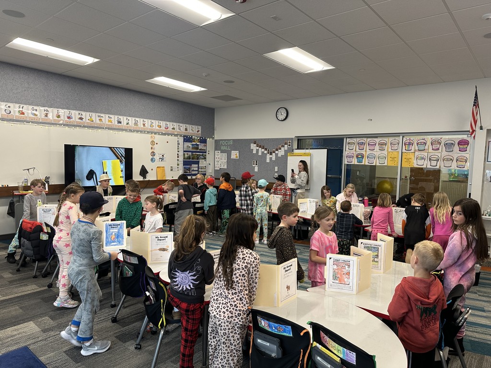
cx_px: 246
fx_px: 340
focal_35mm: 24
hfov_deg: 71.6
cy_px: 184
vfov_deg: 56.8
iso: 125
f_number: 1.78
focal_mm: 6.86
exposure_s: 1/60
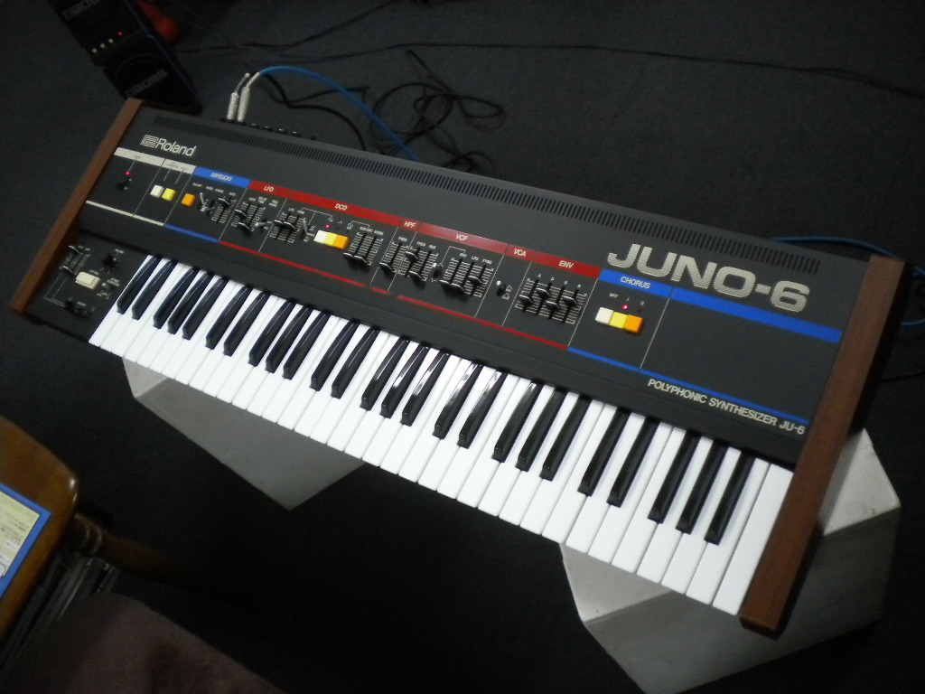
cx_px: 462
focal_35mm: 35
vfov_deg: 40.7
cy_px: 347
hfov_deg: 52.6
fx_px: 935
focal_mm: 6.3
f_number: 3.1
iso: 400
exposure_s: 1/58
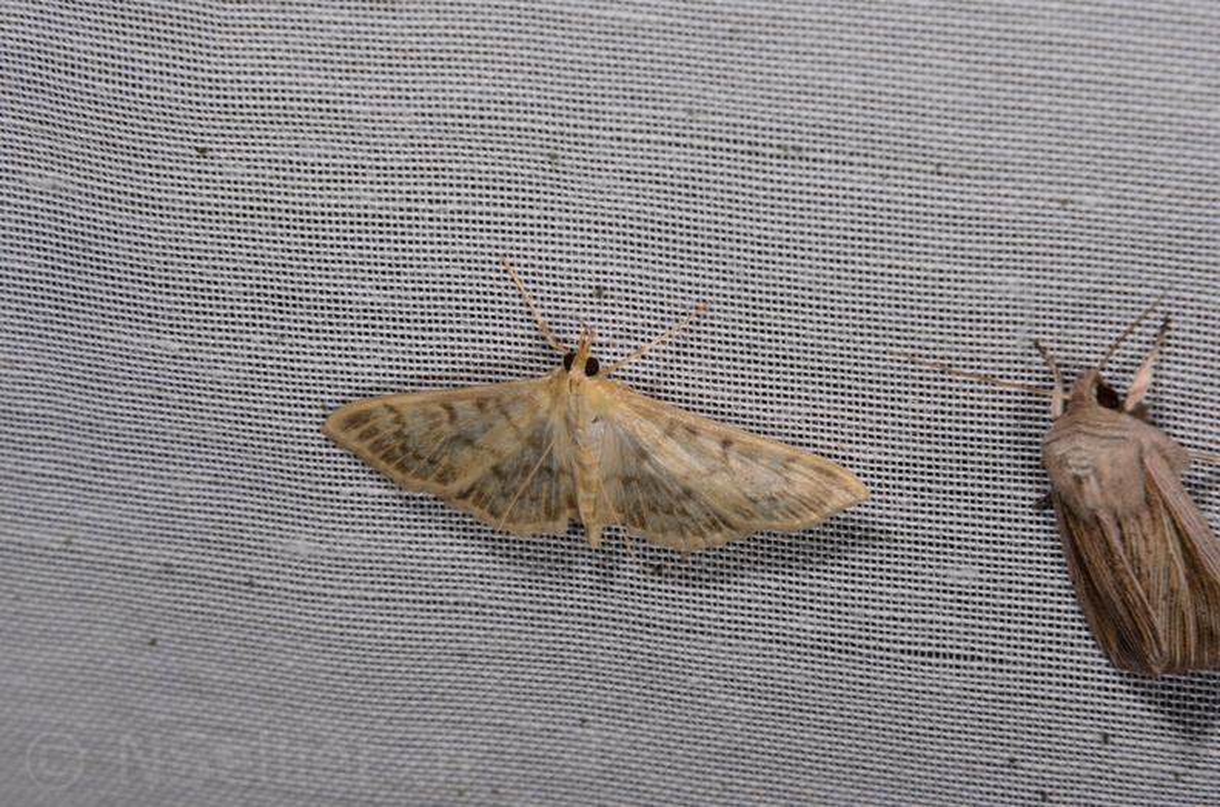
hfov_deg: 16.1
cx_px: 610
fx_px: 4310
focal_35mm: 128
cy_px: 404
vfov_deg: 10.7
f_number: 25
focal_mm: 85
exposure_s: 1/60
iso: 100
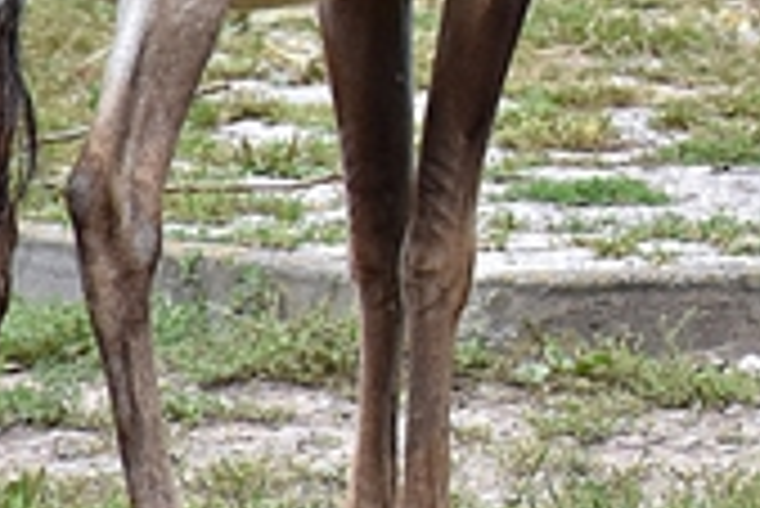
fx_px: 26833
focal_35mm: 1270
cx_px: 1205
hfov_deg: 1.6
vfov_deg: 1.1
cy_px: -510
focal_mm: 140
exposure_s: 1/500
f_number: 5.6
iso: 900
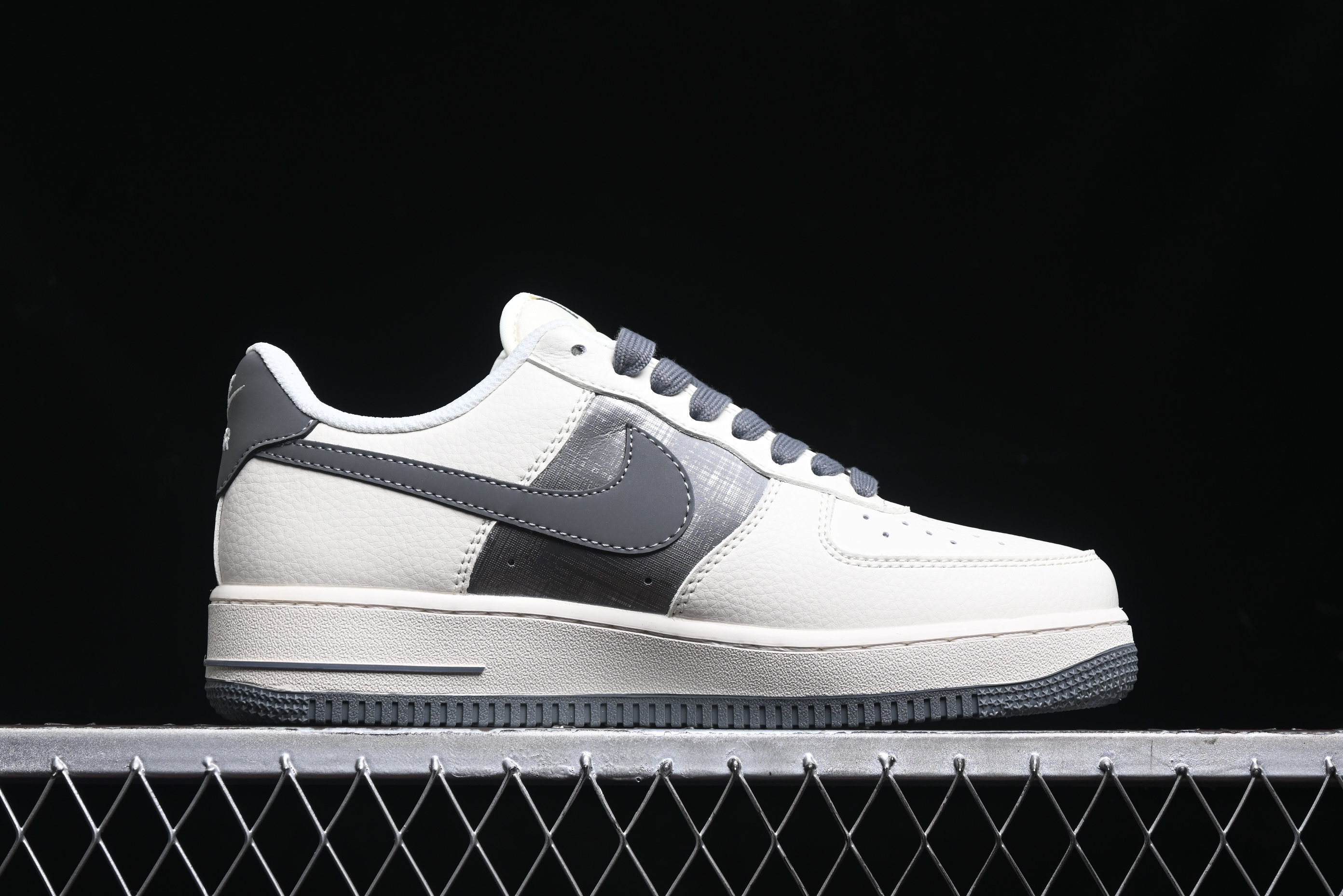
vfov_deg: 18.2
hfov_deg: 27.0
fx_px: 2798
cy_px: 448
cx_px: 672
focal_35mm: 75
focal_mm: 50
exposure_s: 1/60
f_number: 6.3
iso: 160
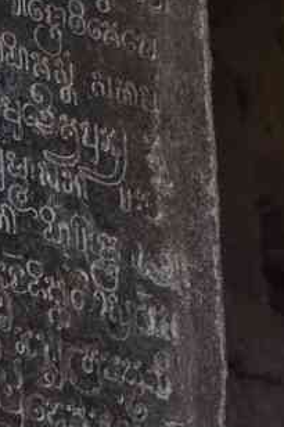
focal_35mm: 477
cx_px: -122
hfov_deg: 2.9
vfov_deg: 4.3
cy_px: -12
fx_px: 5650
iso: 1600
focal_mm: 97.5
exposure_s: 1/125
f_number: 6.3
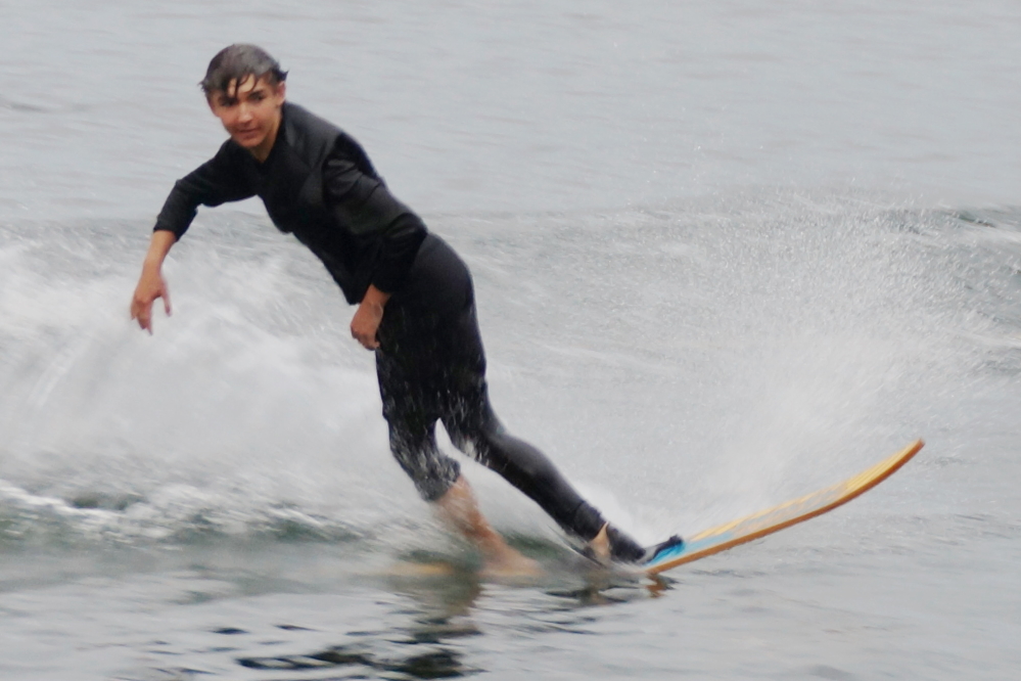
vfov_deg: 11.4
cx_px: 510
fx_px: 3403
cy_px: 340
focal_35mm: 120
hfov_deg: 17.1
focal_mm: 80
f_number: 5.6
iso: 320
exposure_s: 1/125
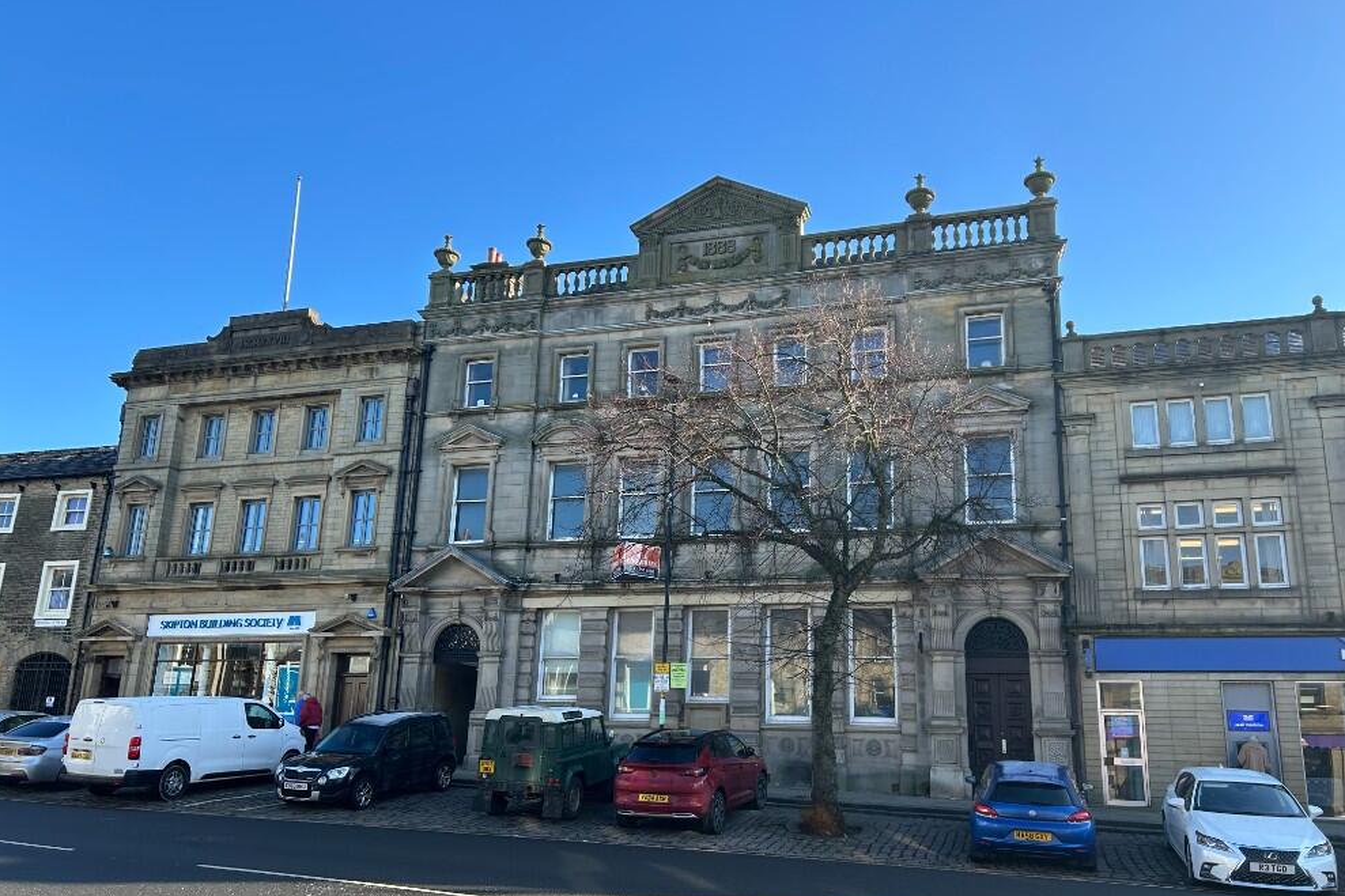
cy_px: 518
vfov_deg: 46.2
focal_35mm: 28
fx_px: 1046
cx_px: 692
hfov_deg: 65.5
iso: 50
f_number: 1.5
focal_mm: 5.7
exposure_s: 1/949
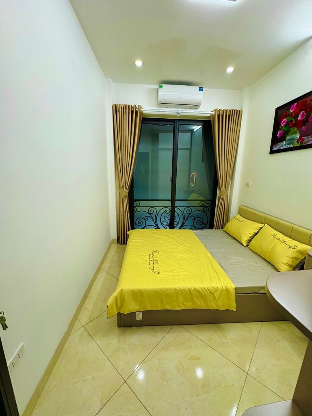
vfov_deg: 102.1
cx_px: 156
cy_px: 208
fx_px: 168
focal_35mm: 14
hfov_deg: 85.7
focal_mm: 2.22
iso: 125
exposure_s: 1/100
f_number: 2.2
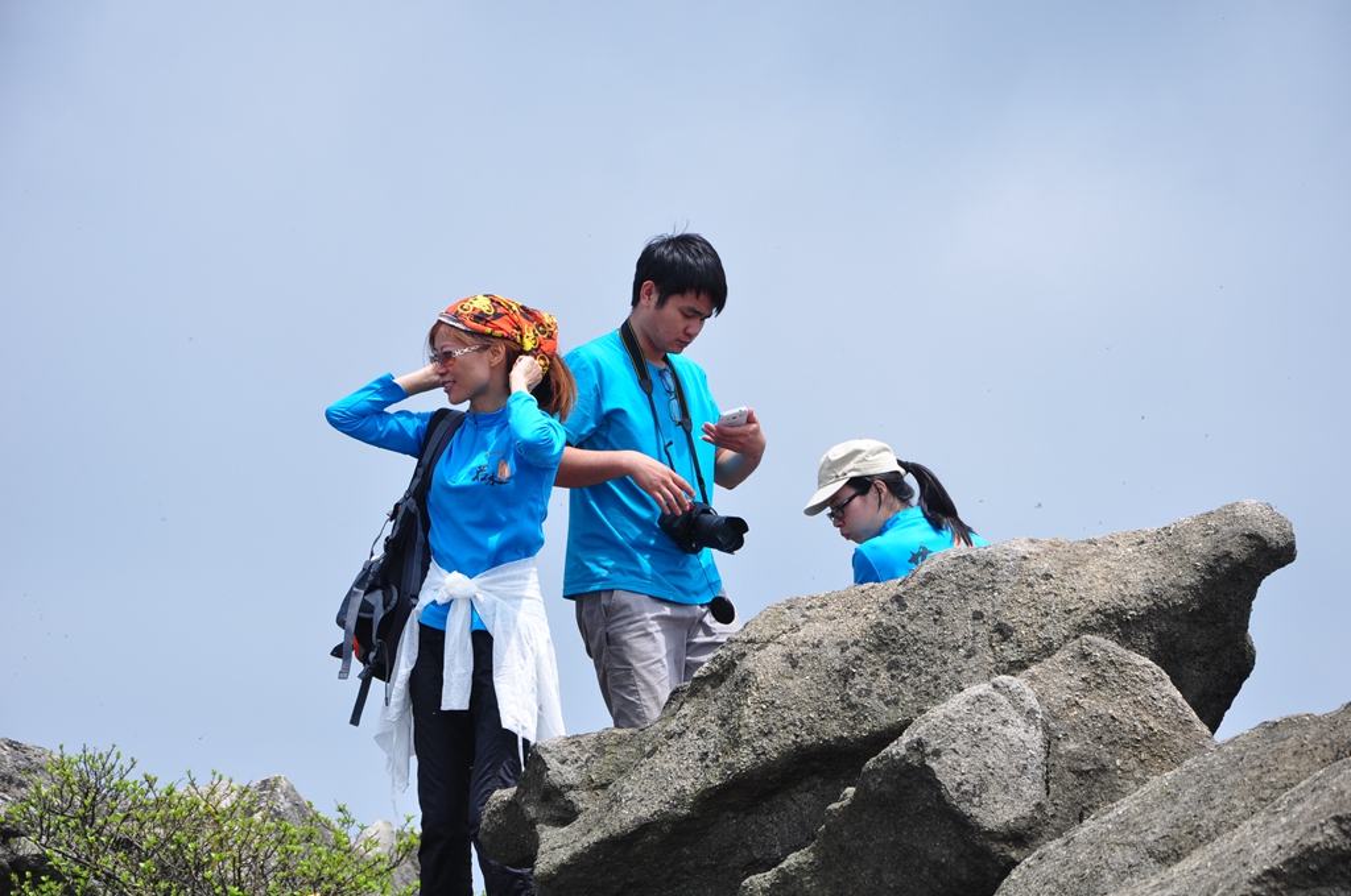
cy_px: 448
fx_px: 4779
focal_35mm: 128
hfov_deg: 16.1
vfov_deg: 10.7
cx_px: 676
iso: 200
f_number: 8
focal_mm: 85
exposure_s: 1/500
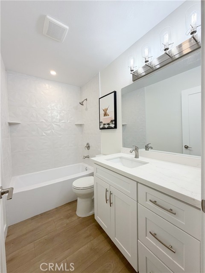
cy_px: 136
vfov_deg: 102.1
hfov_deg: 85.7
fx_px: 111
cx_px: 102
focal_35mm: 14
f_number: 2.2
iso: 80
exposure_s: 1/120
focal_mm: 2.22
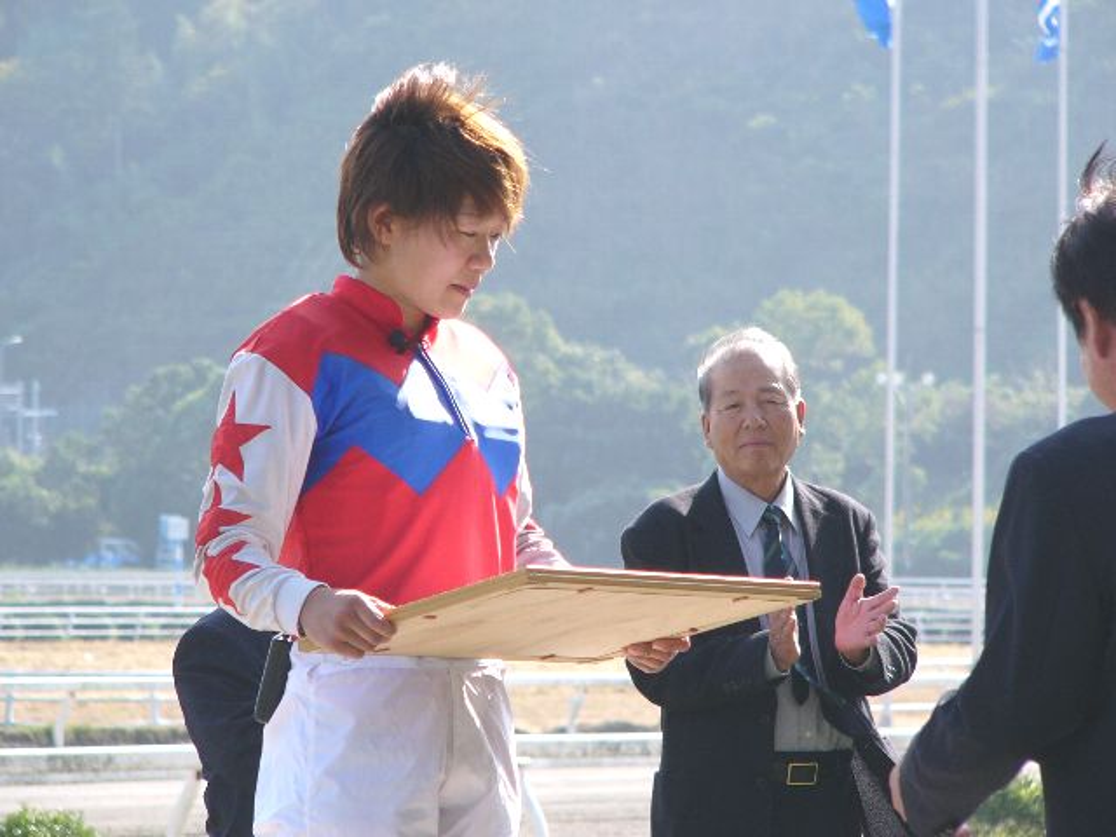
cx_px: 558
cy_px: 418
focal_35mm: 222
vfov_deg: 6.7
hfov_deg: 8.9
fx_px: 7157
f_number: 4.6
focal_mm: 37
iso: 50
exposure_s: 1/320
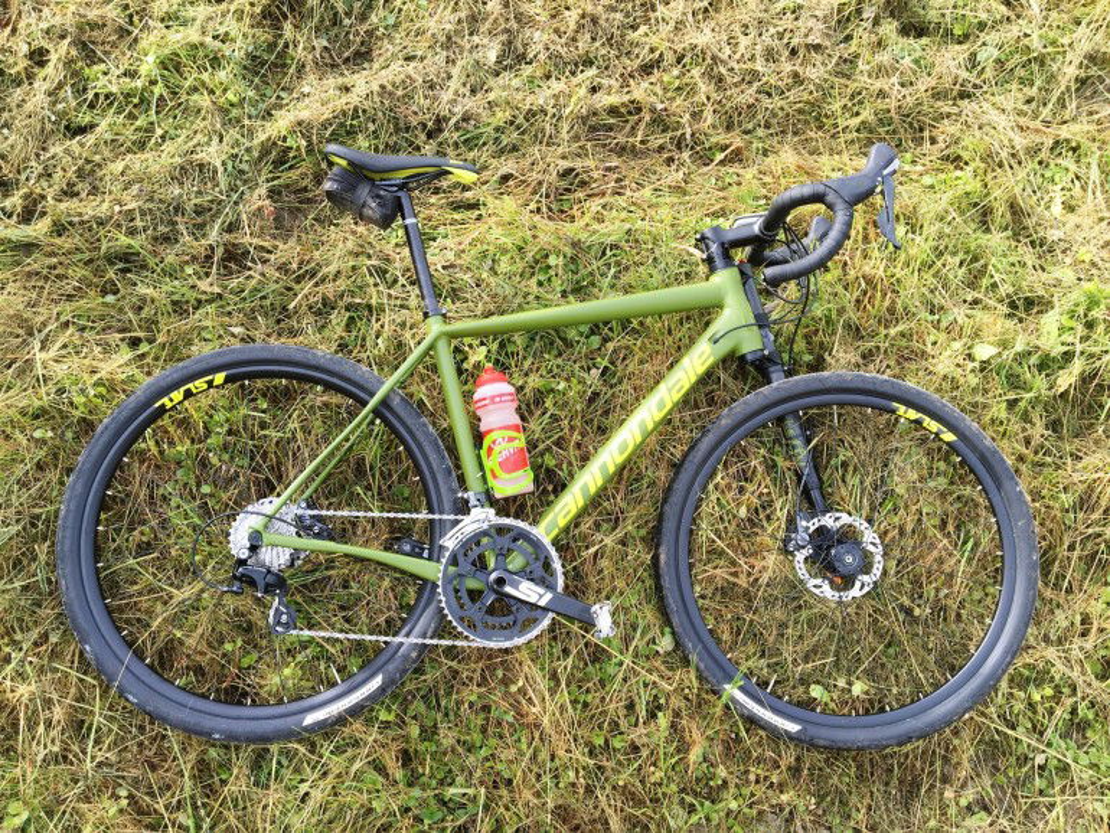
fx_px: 930
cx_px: 555
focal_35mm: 29
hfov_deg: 61.6
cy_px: 416
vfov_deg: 48.3
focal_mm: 4.15
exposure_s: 1/358
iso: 25
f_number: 2.2
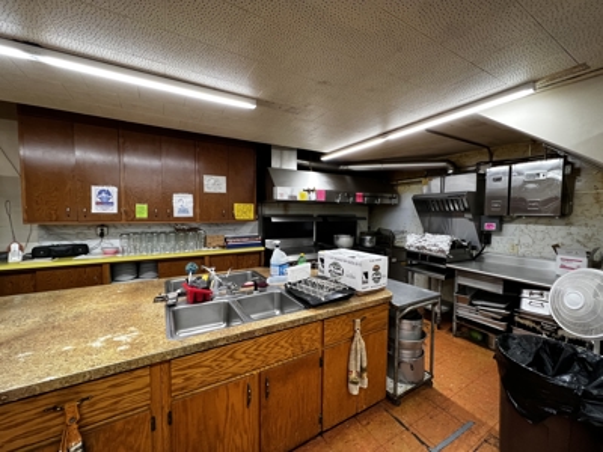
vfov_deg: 89.9
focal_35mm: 13
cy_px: 226
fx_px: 226
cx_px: 302
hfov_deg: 106.2
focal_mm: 1.57
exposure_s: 1/120
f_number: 1.8
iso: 200
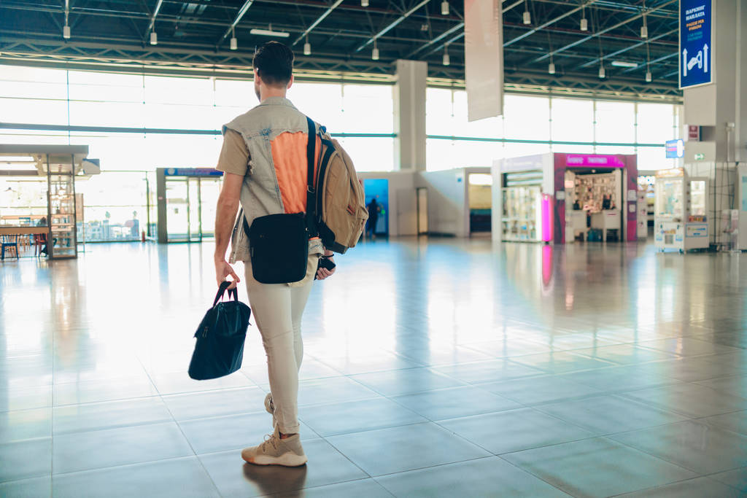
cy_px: 249
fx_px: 726
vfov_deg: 37.9
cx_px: 374
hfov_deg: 54.4
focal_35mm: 35
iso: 400
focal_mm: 35
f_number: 1.8
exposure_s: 1/125
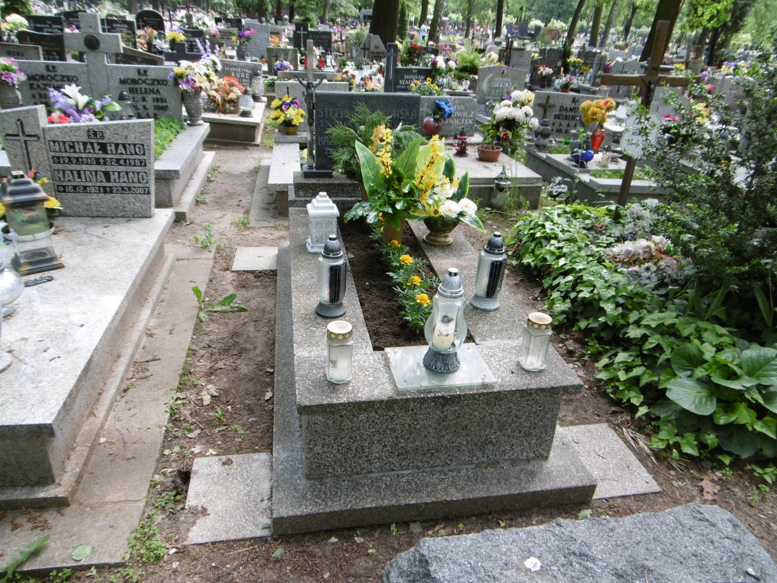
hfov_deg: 71.6
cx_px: 388
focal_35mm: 24
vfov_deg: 56.8
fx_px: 539
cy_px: 292
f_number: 3.1
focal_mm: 4.3
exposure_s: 1/80
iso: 100
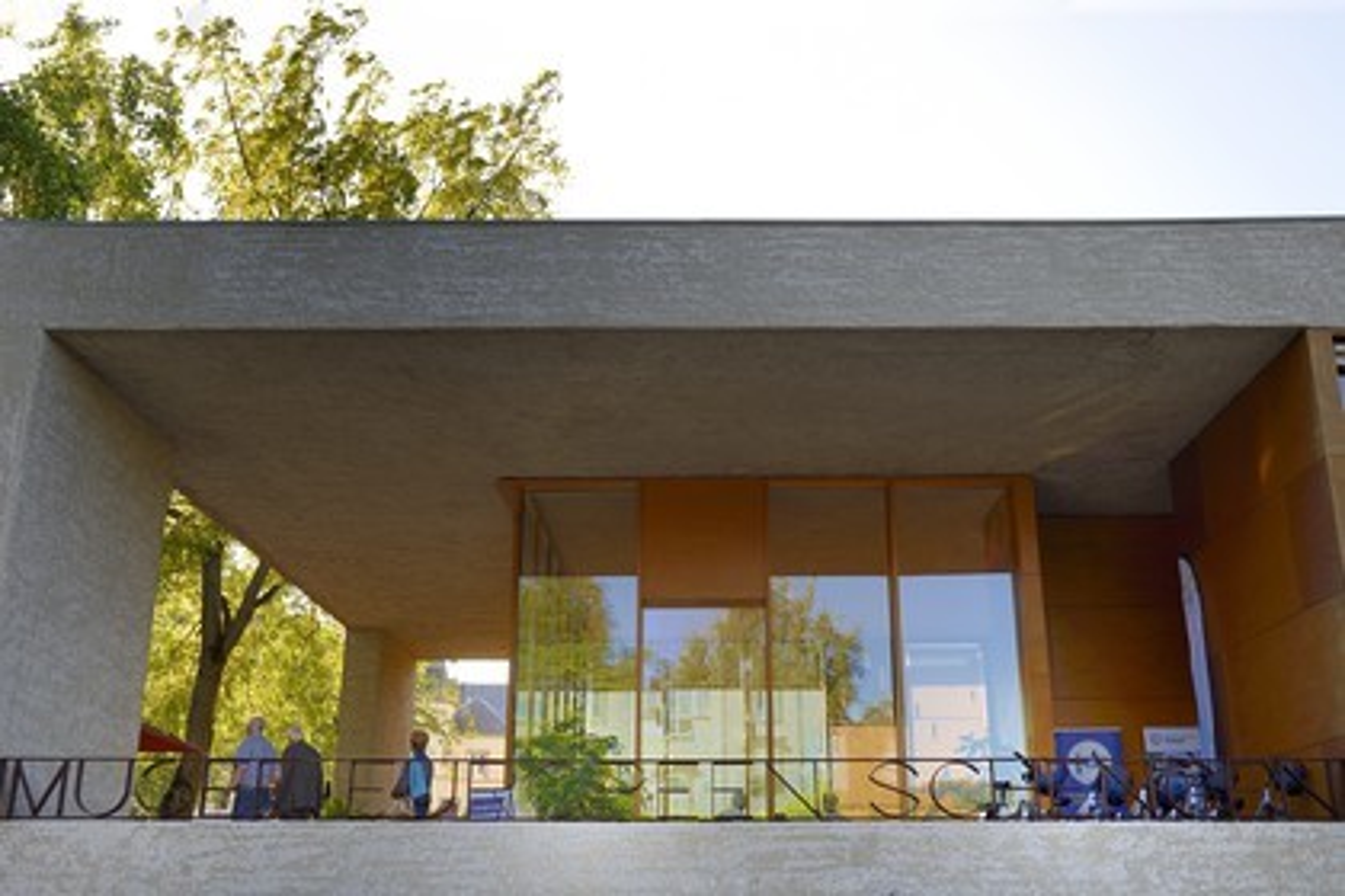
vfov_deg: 37.9
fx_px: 1308
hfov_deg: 54.4
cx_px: 672
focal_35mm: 35
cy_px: 448
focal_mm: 35
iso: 200
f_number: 6.3
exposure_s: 1/125
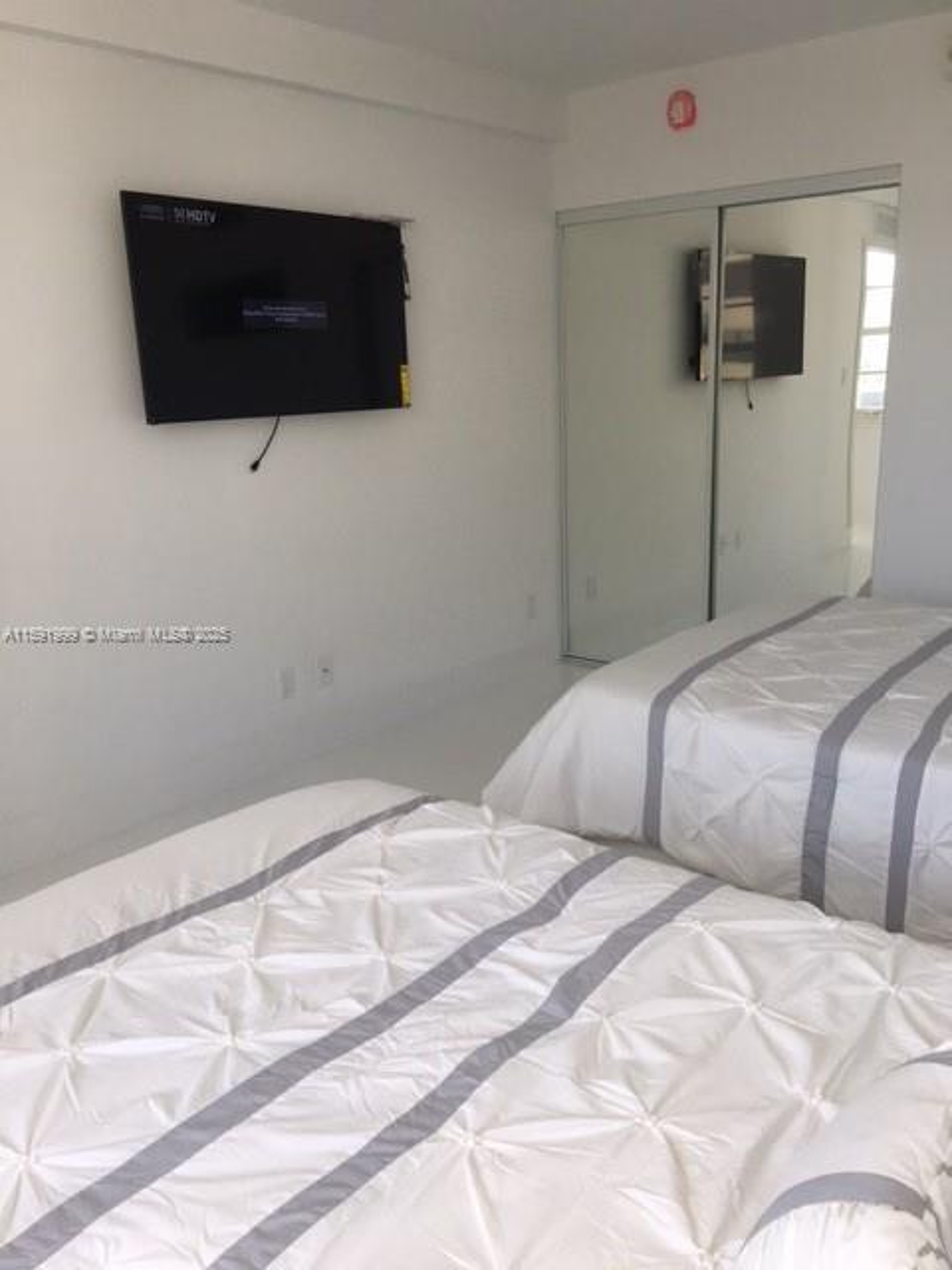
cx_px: 476
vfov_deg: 61.7
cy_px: 635
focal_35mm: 29
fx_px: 1063
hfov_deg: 48.2
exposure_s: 1/120
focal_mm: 4.15
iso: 40
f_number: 2.2
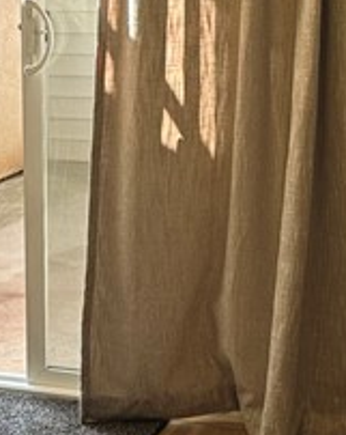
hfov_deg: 12.9
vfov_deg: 16.1
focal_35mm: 119
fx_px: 1527
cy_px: 112
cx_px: 58
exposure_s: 1/122
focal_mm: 6.86
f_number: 1.78
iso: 50
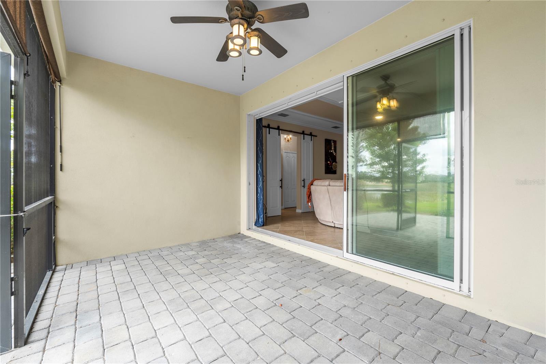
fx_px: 227
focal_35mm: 15
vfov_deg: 77.3
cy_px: 182
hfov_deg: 100.4
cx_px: 273
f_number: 5
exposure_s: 1/30
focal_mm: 10
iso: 320
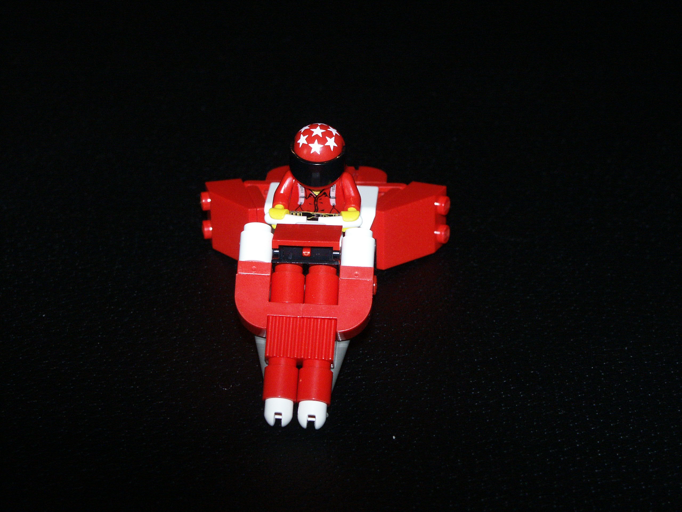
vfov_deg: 13.8
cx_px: 341
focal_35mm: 107
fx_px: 2108
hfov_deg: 18.4
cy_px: 256
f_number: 4.5
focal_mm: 26.51
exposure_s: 1/90
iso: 200
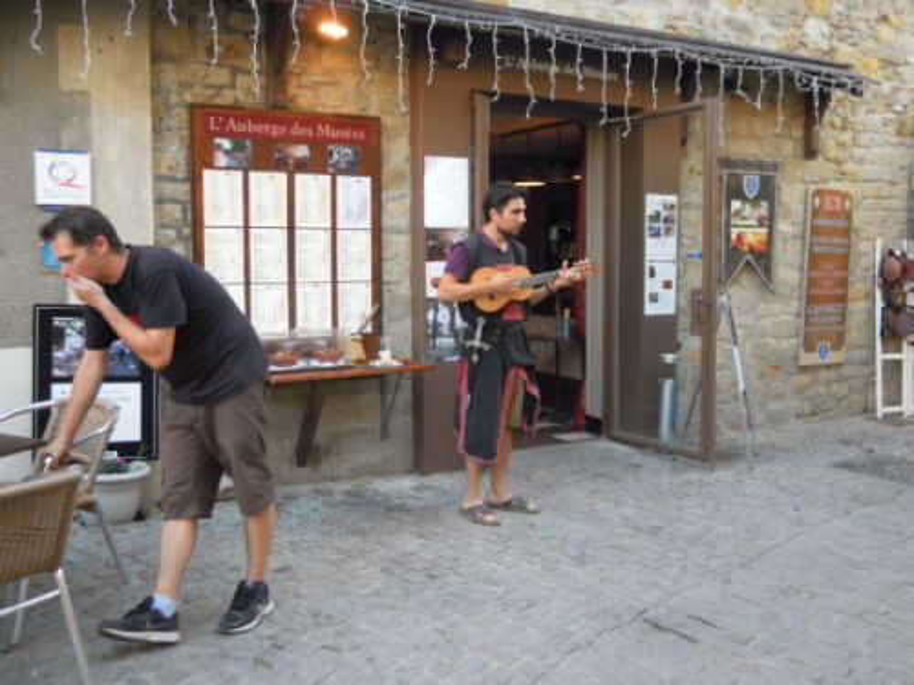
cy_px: 342
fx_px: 845
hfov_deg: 56.8
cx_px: 457
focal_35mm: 32
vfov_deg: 44.2
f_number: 2.8
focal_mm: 5.7
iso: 100
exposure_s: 1/40
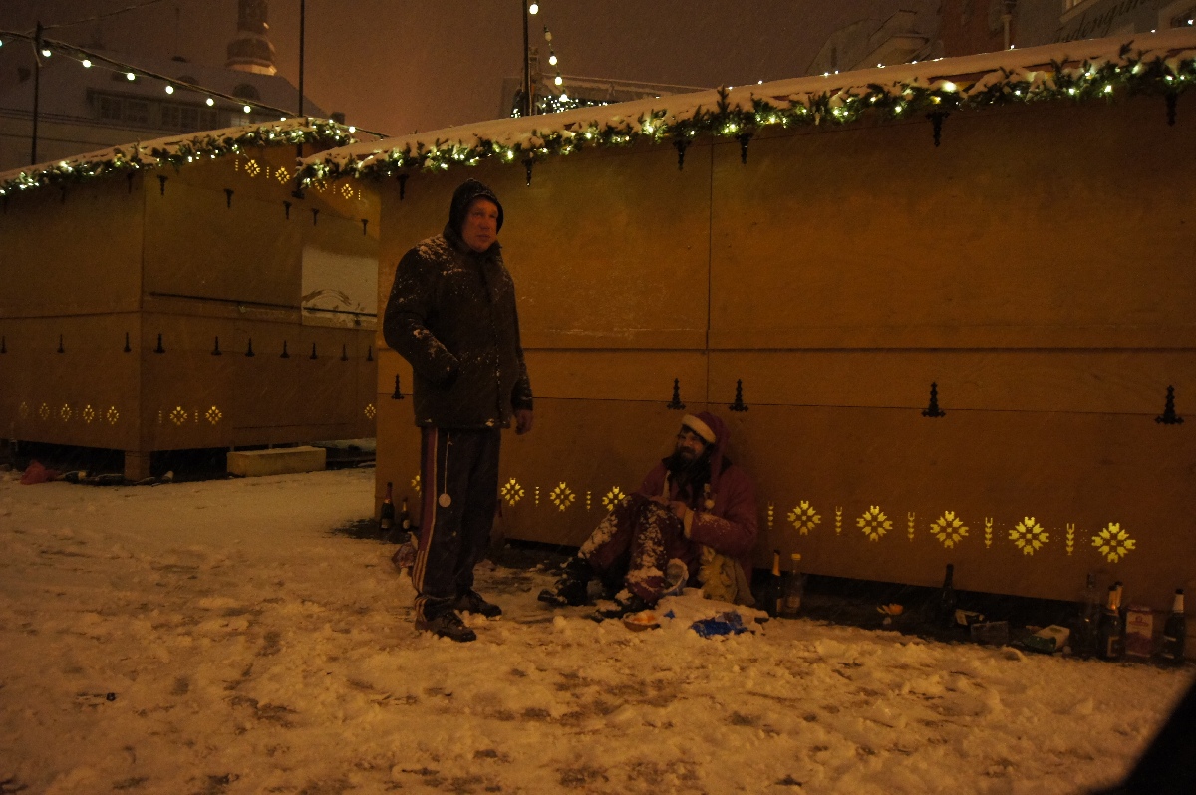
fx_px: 896
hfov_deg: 67.4
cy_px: 398
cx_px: 598
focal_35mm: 27
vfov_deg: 47.9
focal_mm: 18
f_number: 3.5
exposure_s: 1/40
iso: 1600
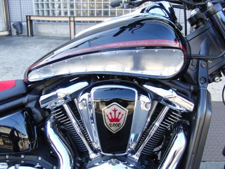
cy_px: 84
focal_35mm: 37
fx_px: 240
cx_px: 112
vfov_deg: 38.7
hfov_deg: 50.1
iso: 100
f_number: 3.6
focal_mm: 6.42
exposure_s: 1/80
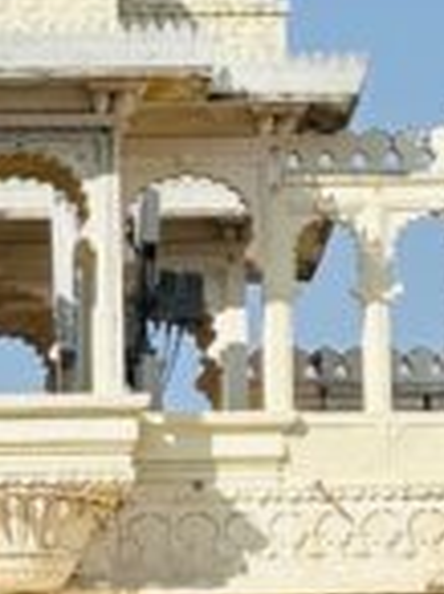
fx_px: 6261
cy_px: 317
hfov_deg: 4.1
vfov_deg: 5.4
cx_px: 147
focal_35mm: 365
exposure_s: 1/2933
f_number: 1.6
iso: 32
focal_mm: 5.96
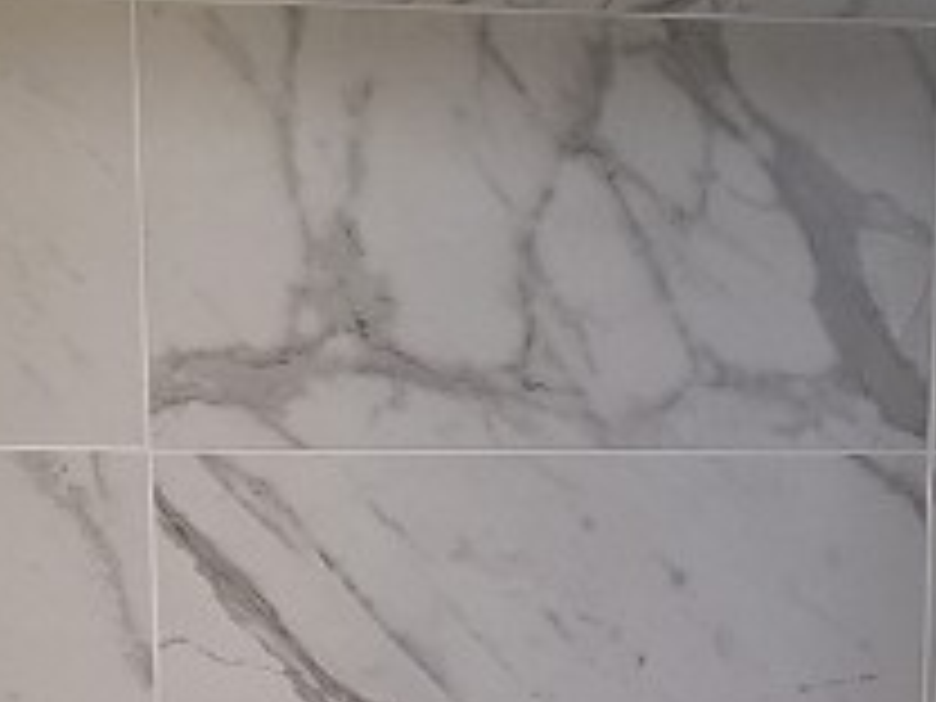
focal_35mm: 128
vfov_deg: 10.3
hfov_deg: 15.4
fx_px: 3461
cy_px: 1593
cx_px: 482
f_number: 1.8
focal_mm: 5.4
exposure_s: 1/60
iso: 64
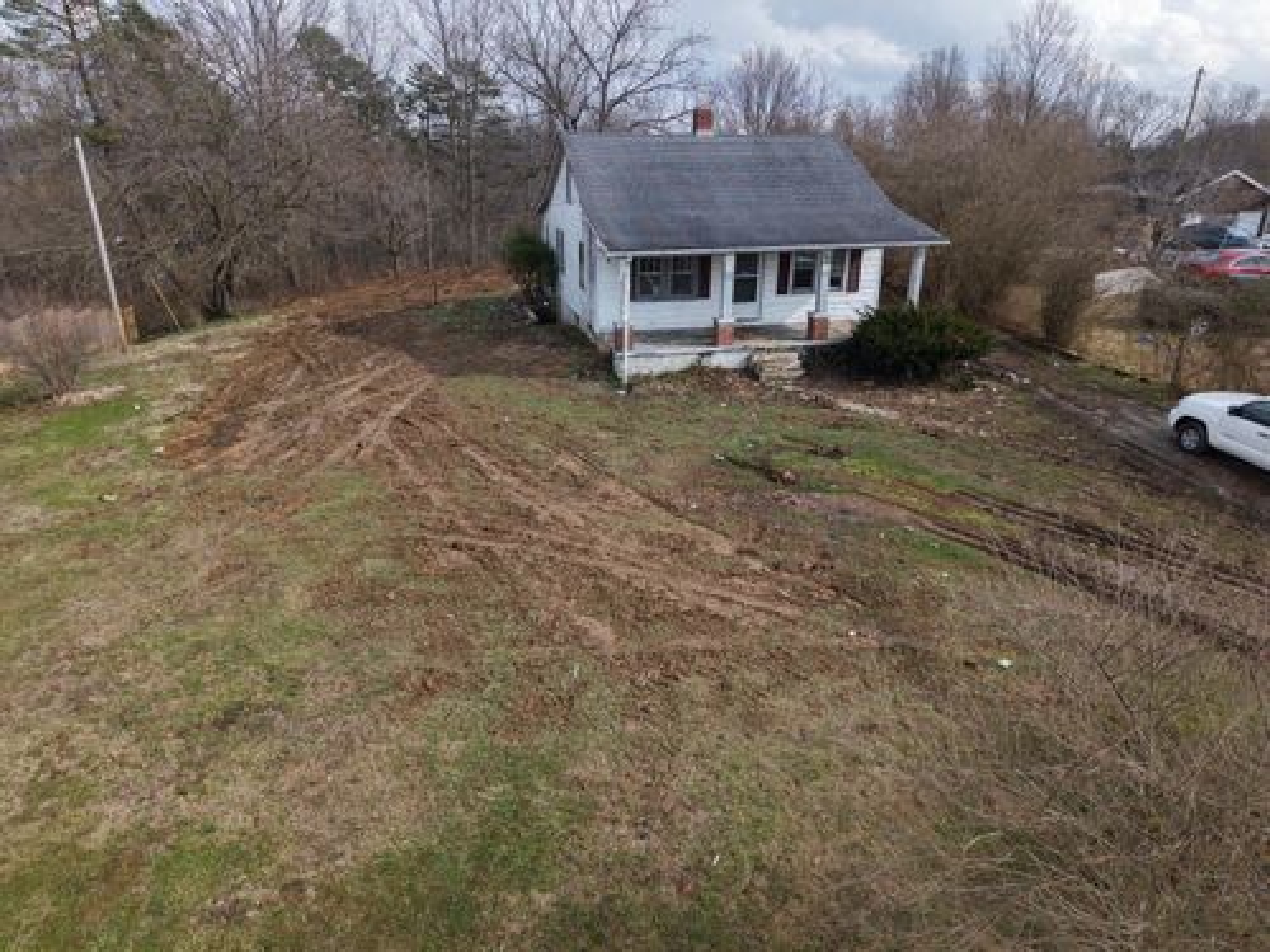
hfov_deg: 71.6
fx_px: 881
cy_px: 476
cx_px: 635
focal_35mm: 24
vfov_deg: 56.8
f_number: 1.8
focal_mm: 8.67
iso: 100
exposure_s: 1/50
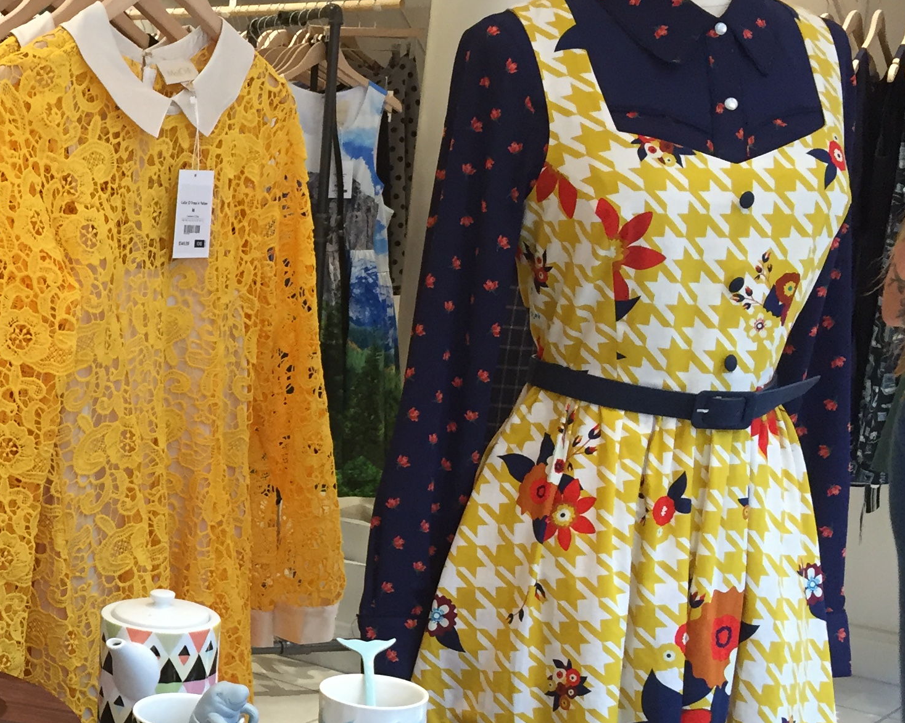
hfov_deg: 27.7
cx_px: -65
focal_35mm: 63
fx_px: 1687
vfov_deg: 24.1
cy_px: 477
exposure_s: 1/30
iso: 50
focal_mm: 4.15
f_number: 2.2
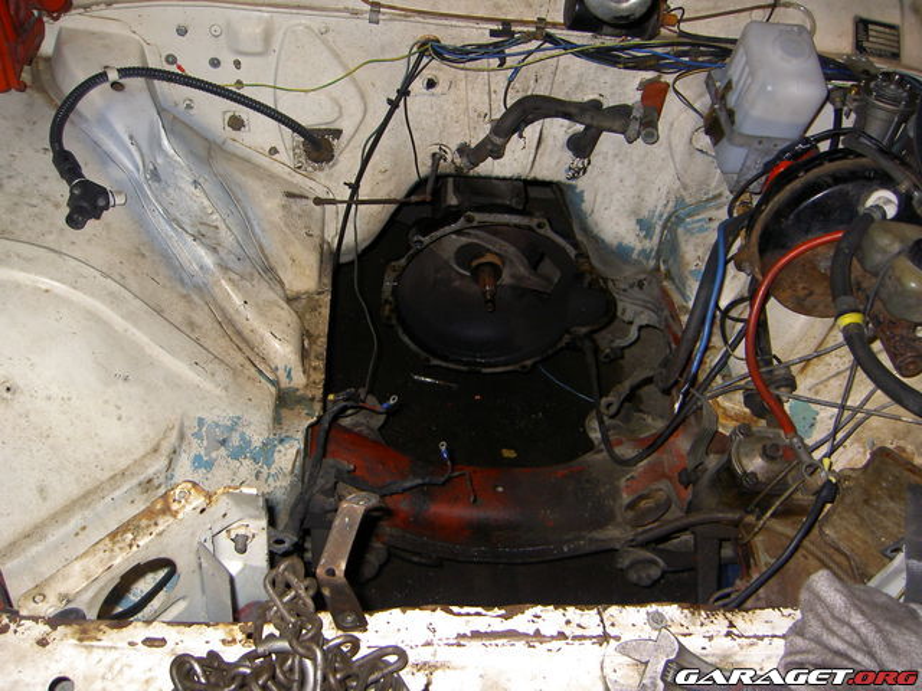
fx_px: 906
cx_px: 461
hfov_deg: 54.0
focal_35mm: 34
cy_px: 346
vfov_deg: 41.8
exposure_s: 1/60
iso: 100
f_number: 2.8
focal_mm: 5.6
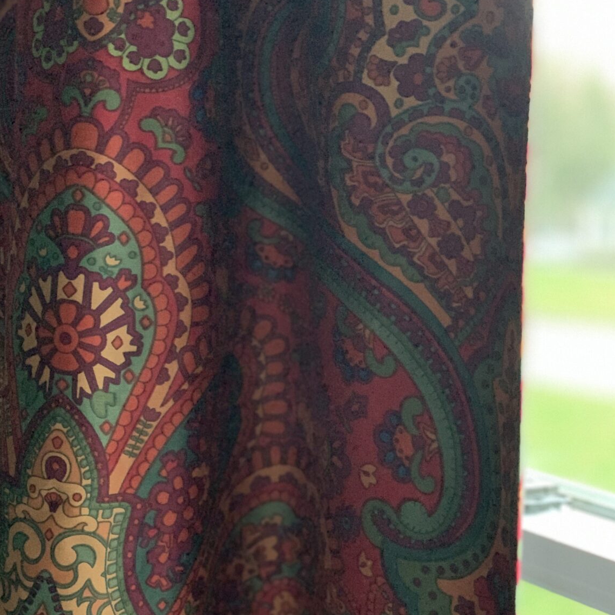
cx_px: 309
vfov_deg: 27.6
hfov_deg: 27.7
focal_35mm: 62
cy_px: 401
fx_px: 1246
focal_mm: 6
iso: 1000
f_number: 2.4
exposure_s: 1/30
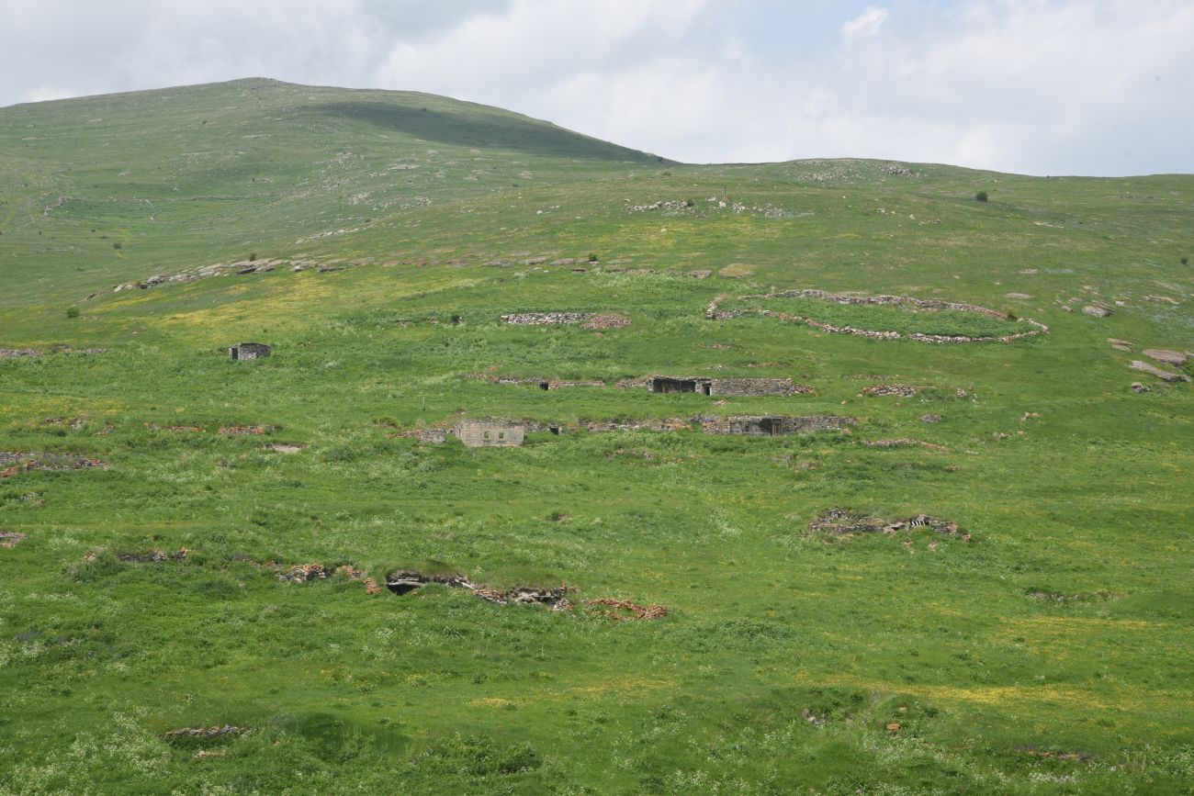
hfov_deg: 28.1
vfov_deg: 18.9
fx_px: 2388
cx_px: 597
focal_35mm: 72
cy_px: 398
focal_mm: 72
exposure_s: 1/125
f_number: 16
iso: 200
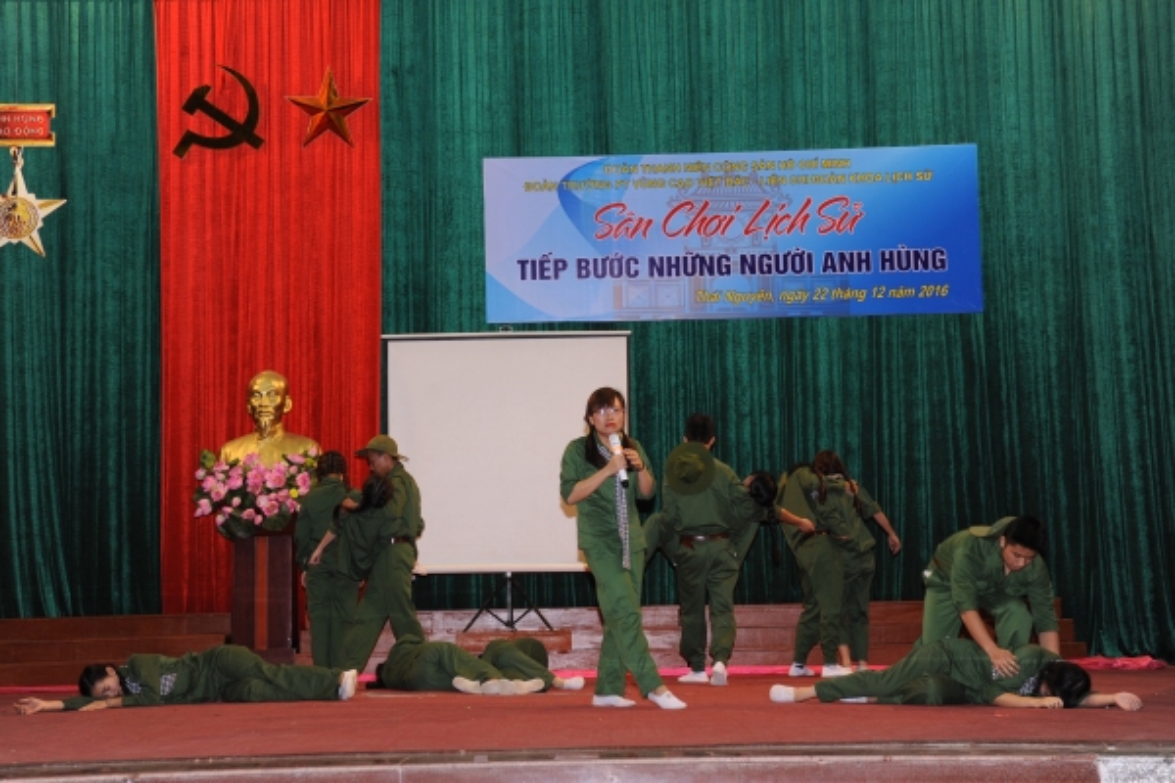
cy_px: 392
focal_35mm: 50
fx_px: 1632
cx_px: 588
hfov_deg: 39.6
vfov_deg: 27.0
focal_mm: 50
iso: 640
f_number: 5.6
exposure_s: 1/60
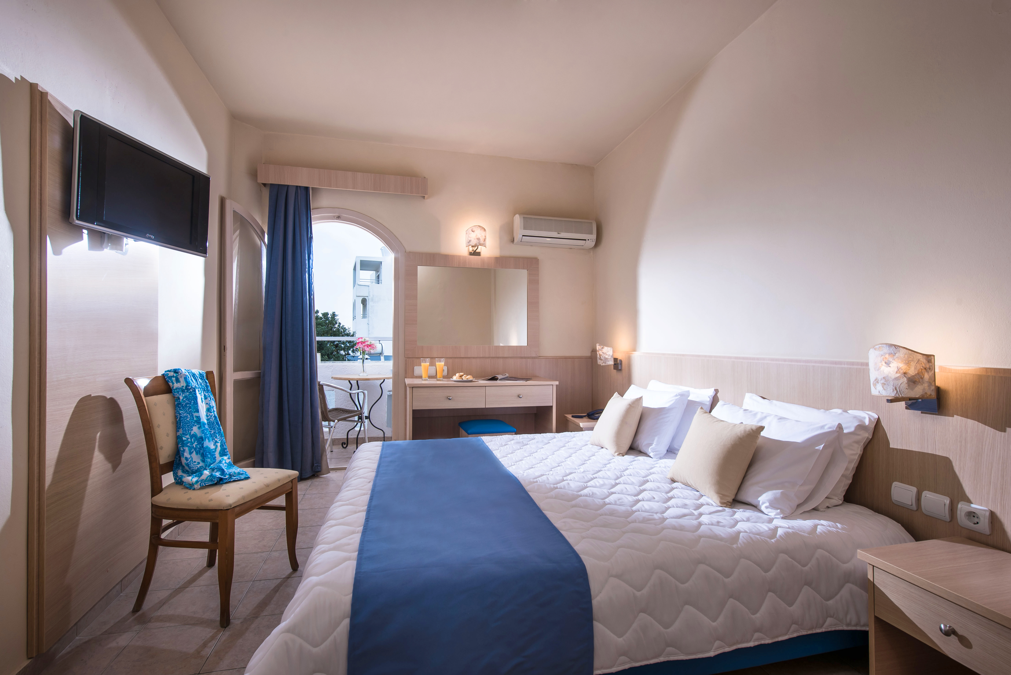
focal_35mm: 17
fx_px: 478
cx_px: 506
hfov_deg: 93.3
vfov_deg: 70.5
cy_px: 338
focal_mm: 17
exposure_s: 1/40
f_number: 10
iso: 200
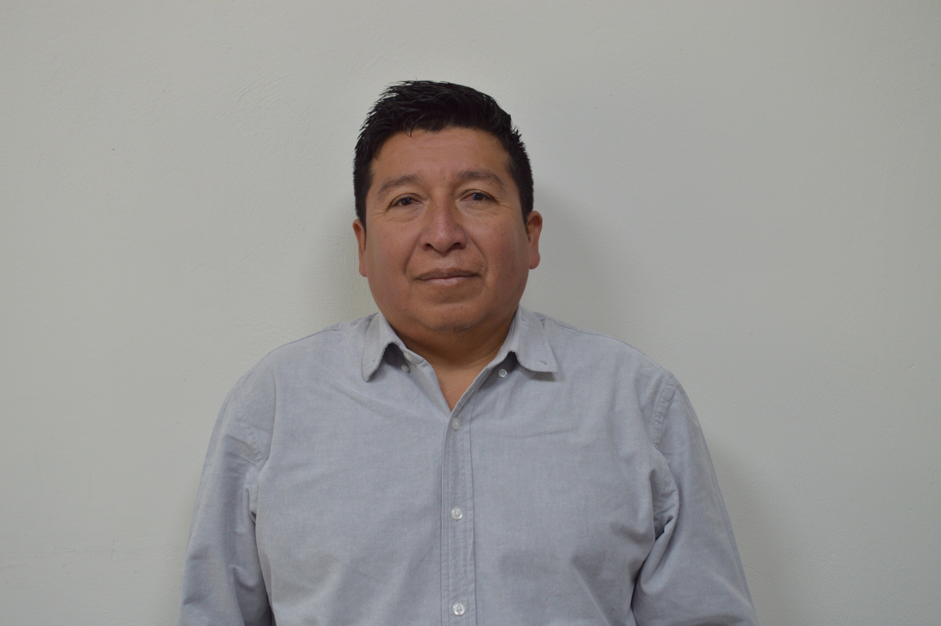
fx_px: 1410
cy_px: 313
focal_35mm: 54
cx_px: 470
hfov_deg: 36.9
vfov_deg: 25.0
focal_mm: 36
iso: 400
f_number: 5
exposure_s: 1/40
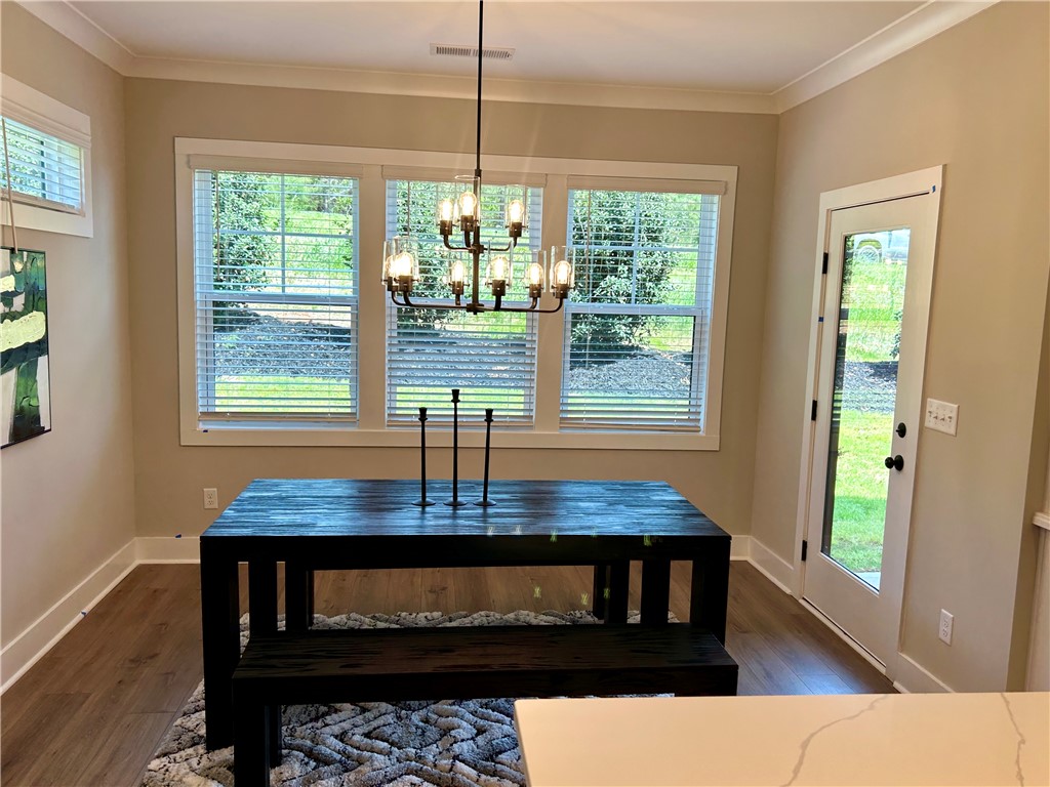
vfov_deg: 53.1
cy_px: 394
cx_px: 525
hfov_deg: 67.3
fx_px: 789
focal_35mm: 26
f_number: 1.5
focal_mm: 5.7
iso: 32
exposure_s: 1/135
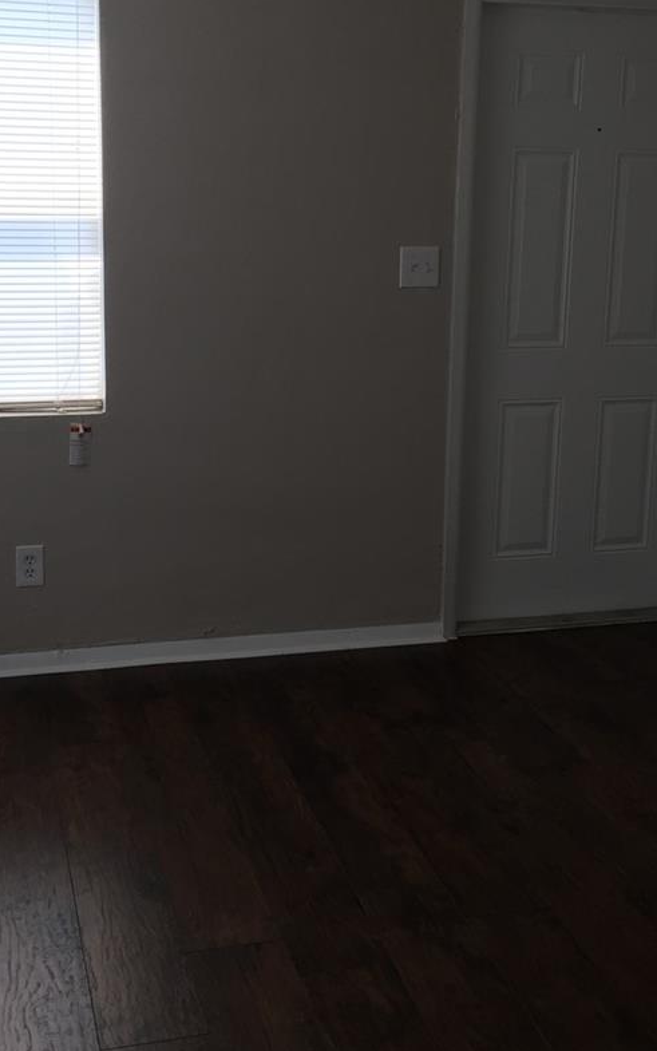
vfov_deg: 42.5
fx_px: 1346
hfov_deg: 27.4
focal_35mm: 47
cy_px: 434
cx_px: 340
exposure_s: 1/120
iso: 50
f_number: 2.2
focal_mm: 4.15
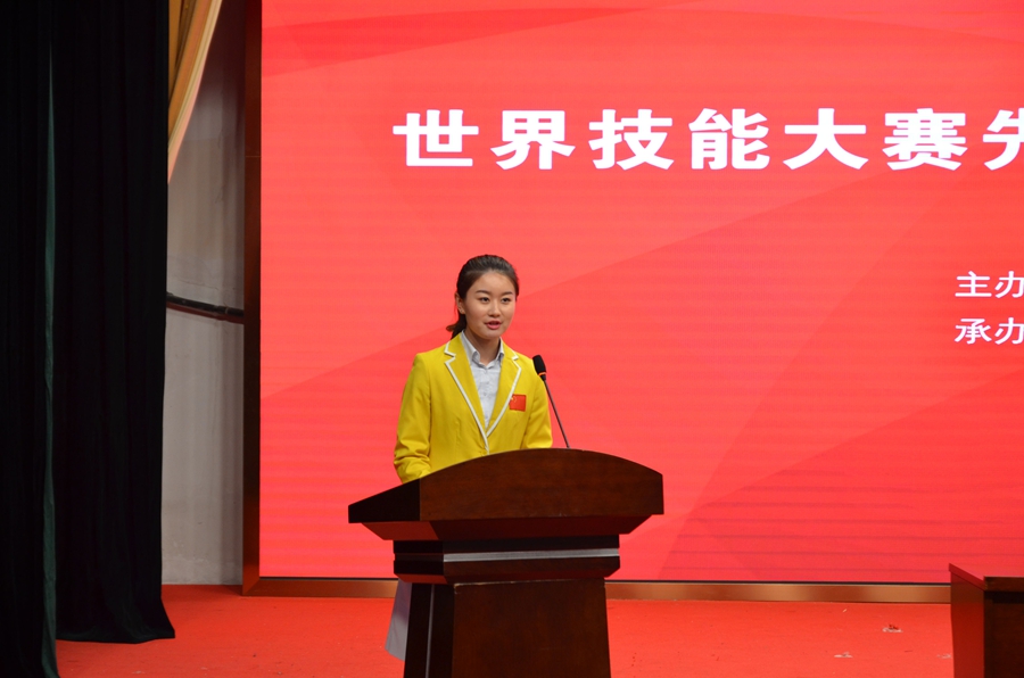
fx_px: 1788
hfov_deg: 32.0
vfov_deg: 21.5
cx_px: 512
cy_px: 339
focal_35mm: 63
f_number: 4
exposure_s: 1/60
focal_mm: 42
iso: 450
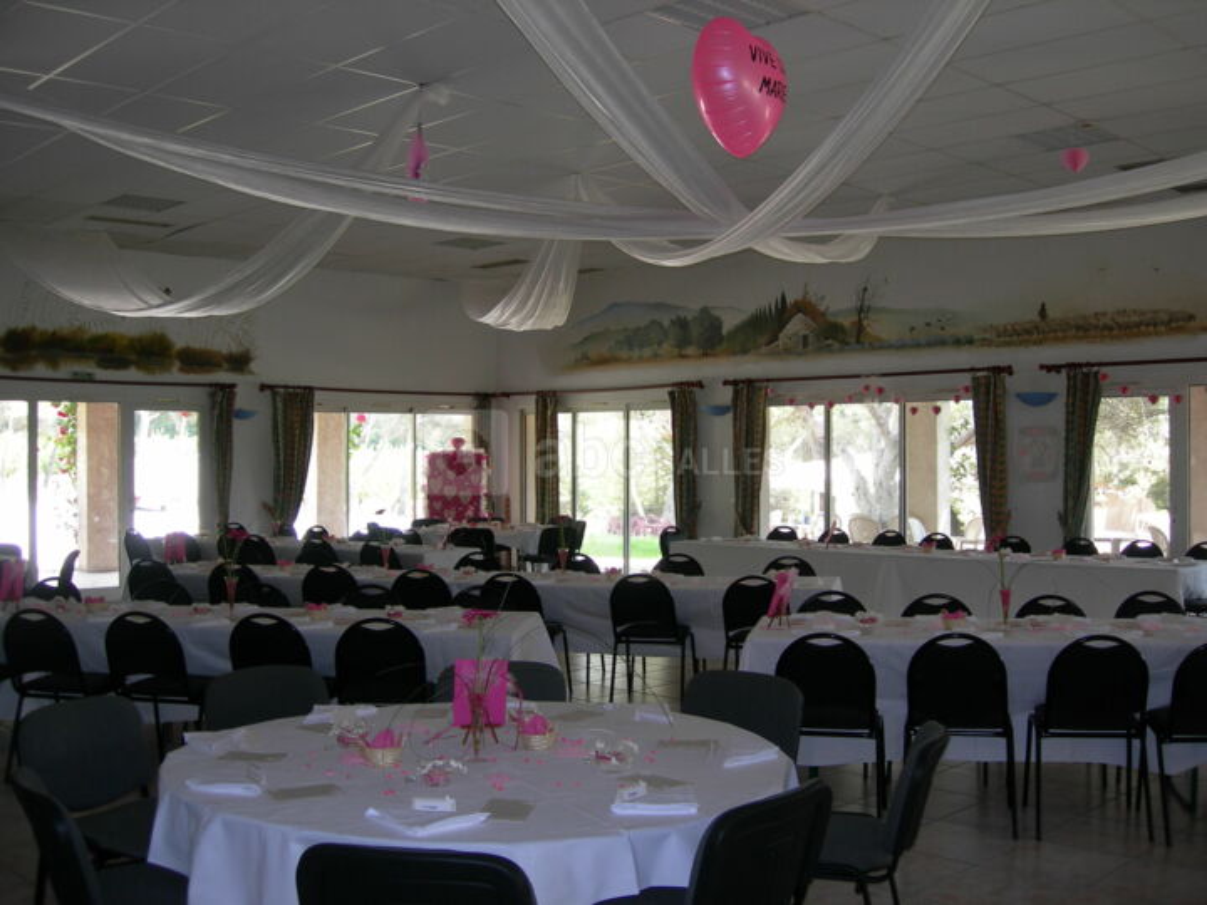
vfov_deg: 37.7
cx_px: 604
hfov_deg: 49.0
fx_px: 1325
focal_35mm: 38
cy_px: 452
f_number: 2.8
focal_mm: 7.8
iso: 50
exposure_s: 1/44.2
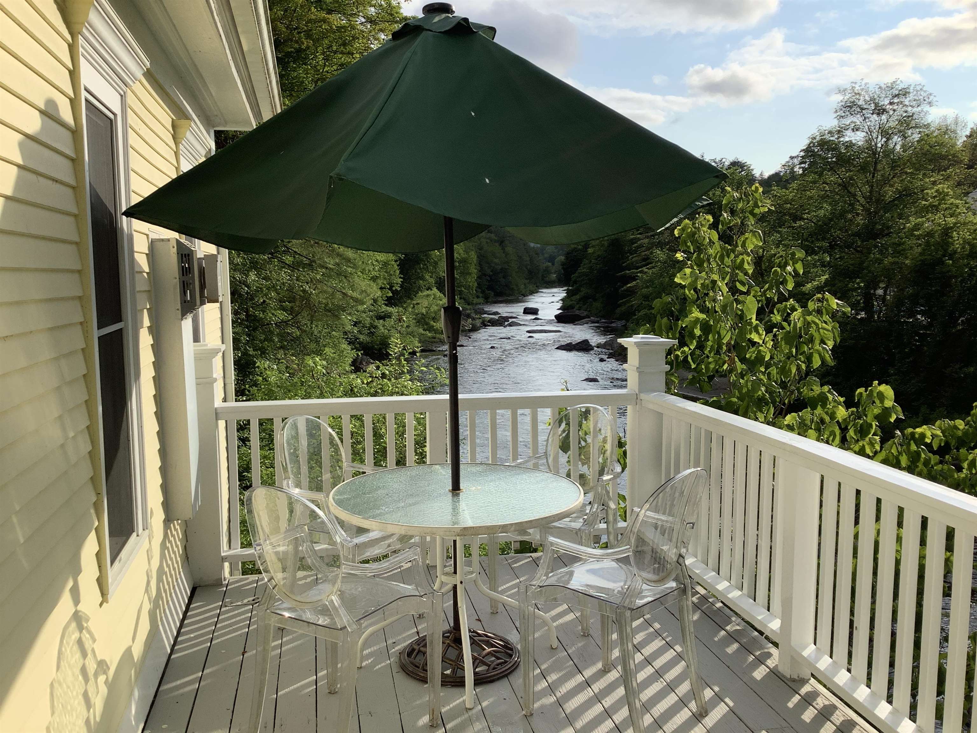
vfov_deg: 45.4
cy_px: 366
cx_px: 488
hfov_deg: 58.4
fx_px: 875
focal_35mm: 31
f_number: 2.4
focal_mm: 3.3
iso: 25
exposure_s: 1/1199
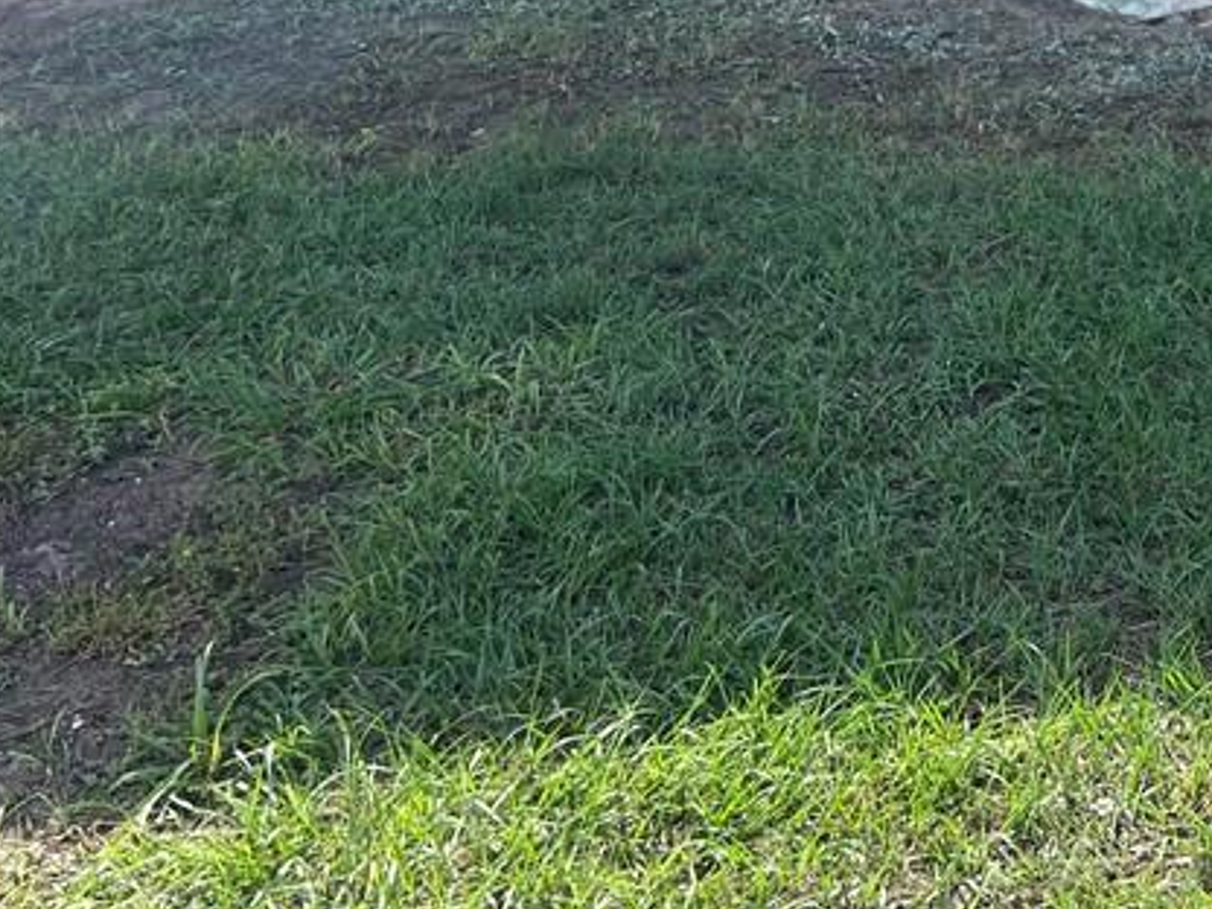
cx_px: 1262
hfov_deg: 28.1
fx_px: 2241
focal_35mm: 64
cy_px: -128
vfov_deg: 21.6
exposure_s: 1/1901
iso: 50
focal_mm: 5.7
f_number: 1.5
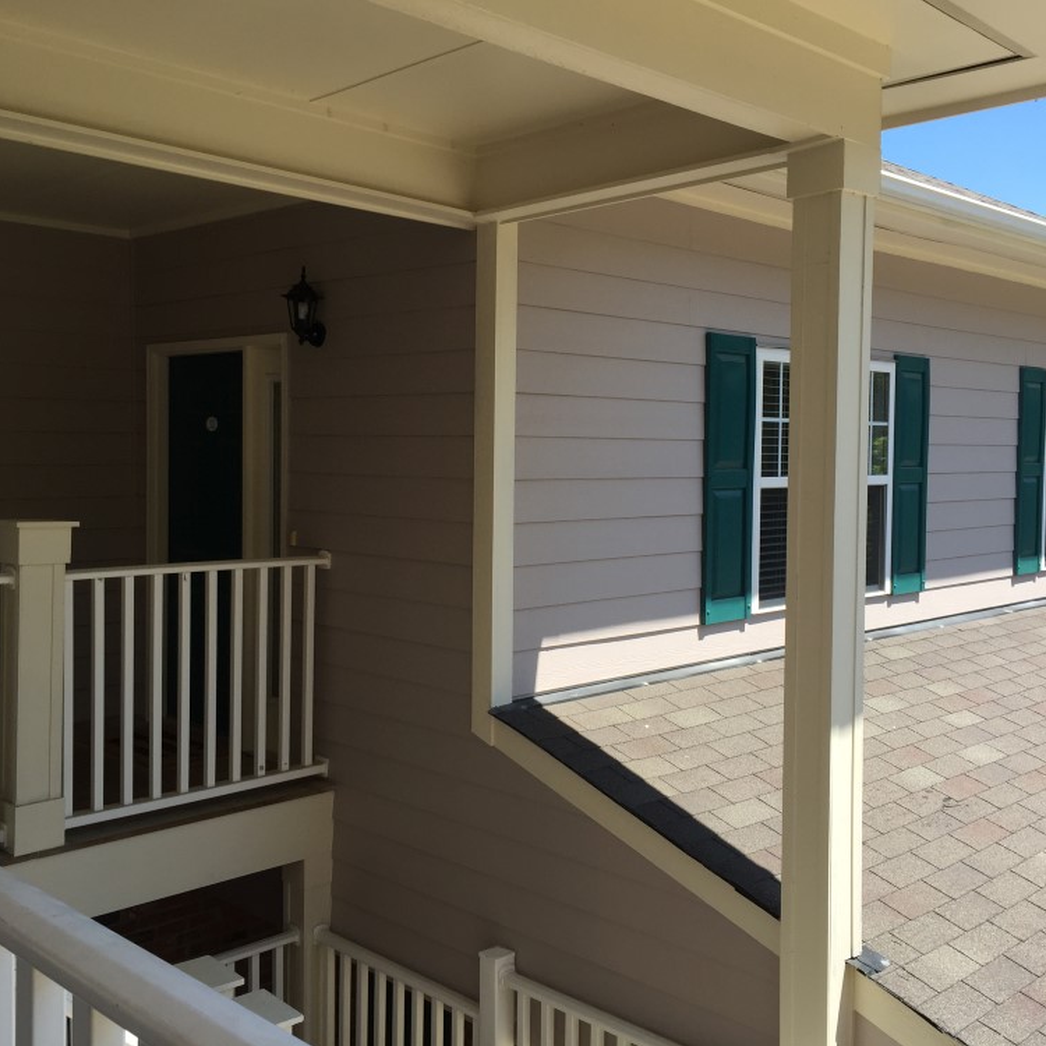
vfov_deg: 47.2
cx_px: 533
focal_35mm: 35
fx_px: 1197
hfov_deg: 47.2
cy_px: 513
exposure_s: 1/842
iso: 32
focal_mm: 4.15
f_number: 2.2
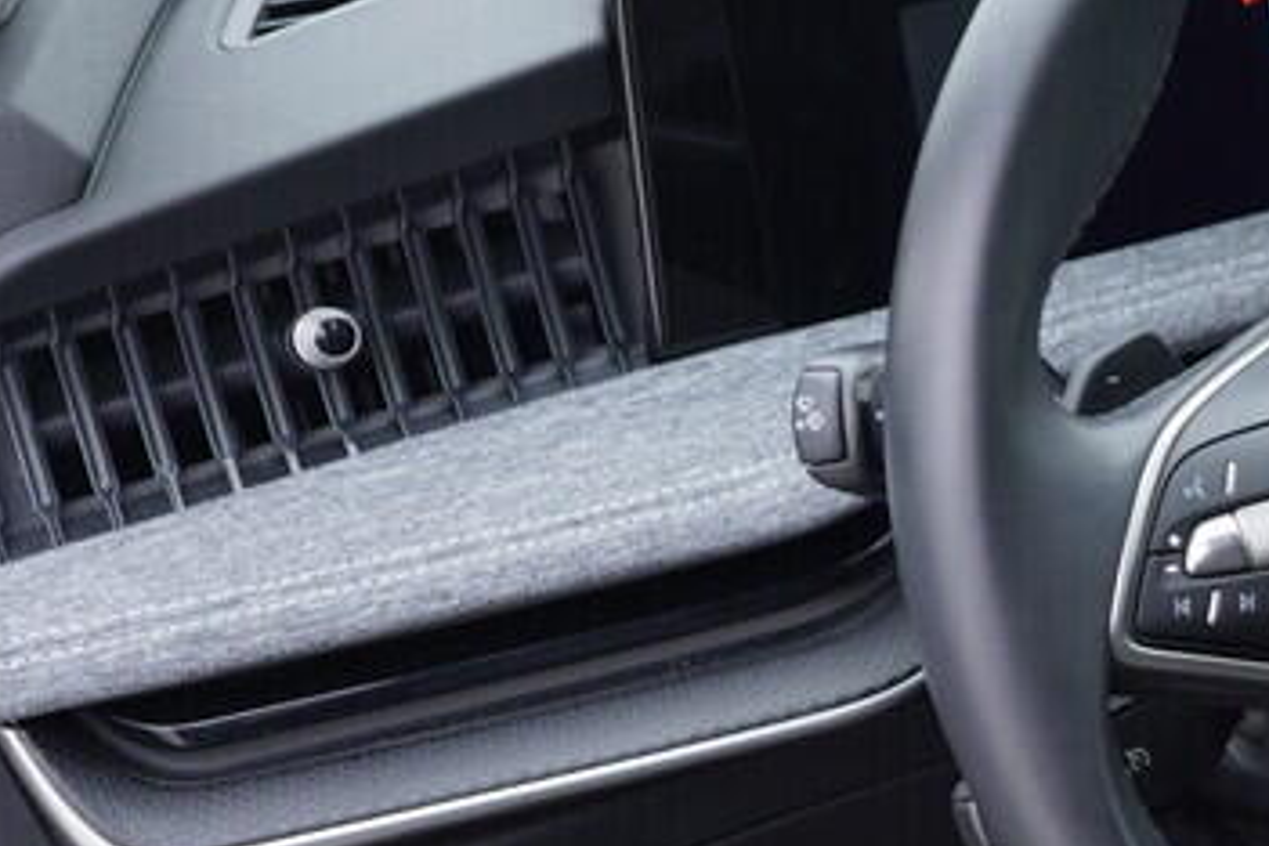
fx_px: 3701
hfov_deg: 18.0
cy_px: 508
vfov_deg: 13.0
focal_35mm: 105
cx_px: 1703
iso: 200
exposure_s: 1/40
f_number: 2.8
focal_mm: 24
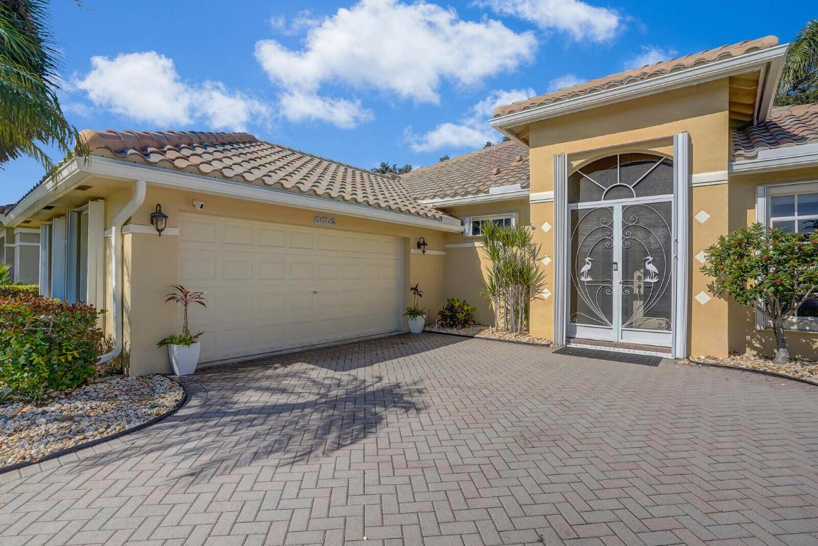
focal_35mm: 16
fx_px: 364
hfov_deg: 96.7
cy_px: 273
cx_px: 409
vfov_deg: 73.8
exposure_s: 1/2000
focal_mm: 16
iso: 800
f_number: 8
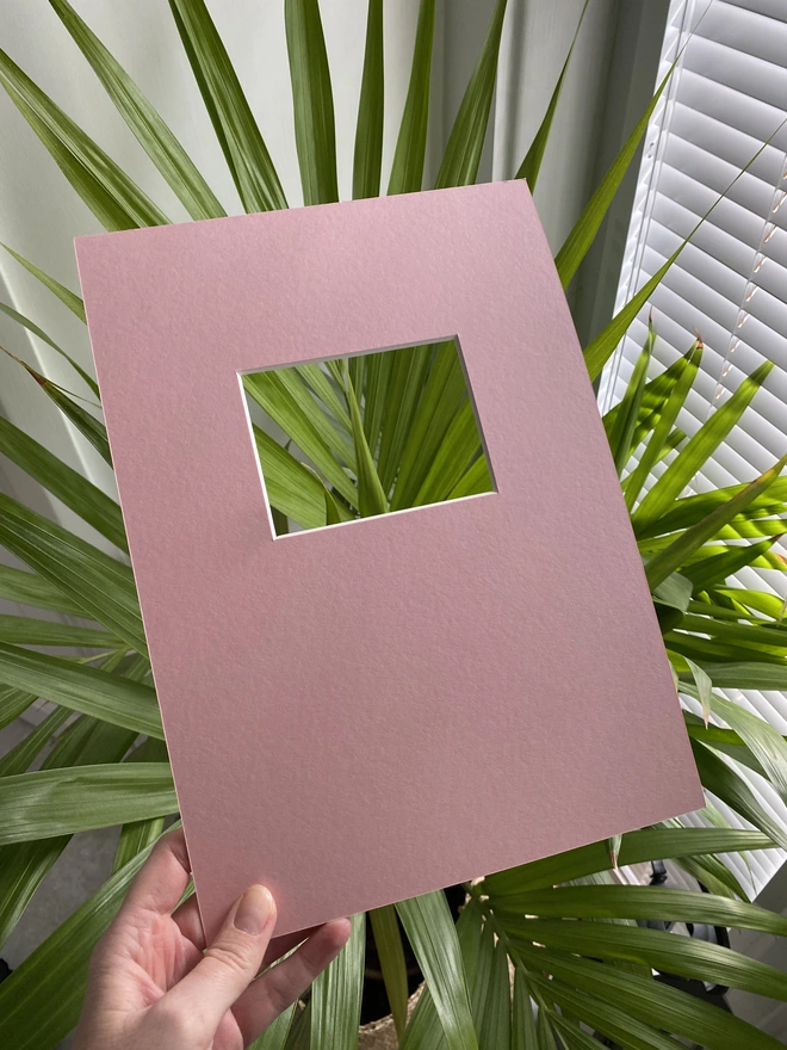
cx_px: 394
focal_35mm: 26
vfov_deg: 67.3
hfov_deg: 53.1
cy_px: 525
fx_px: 788
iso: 125
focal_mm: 4.25
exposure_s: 1/101
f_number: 1.8
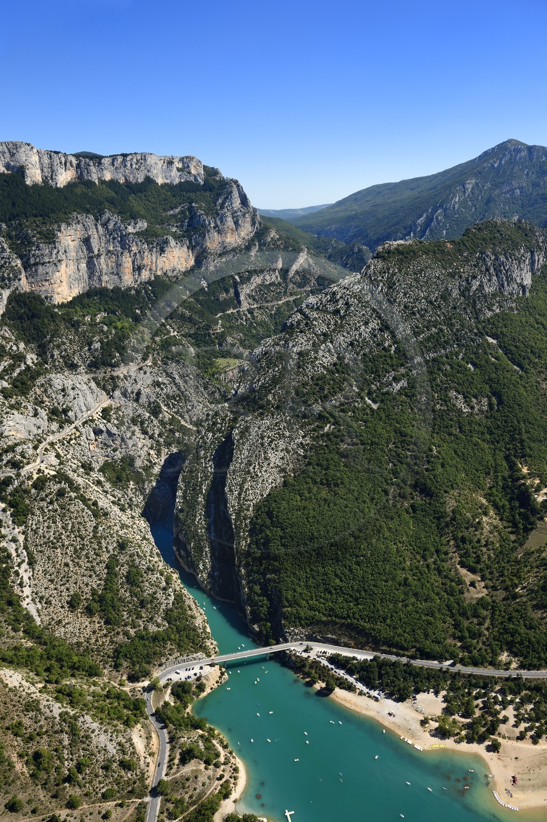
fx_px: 593
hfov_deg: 49.5
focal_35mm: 26
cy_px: 411
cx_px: 274
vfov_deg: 69.4
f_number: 6.3
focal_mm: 26
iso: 200
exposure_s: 1/800
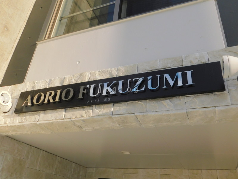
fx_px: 206
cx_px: 119
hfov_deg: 60.0
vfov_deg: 46.8
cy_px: 90
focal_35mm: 30
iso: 125
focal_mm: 5.3
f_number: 3.2
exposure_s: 1/1000
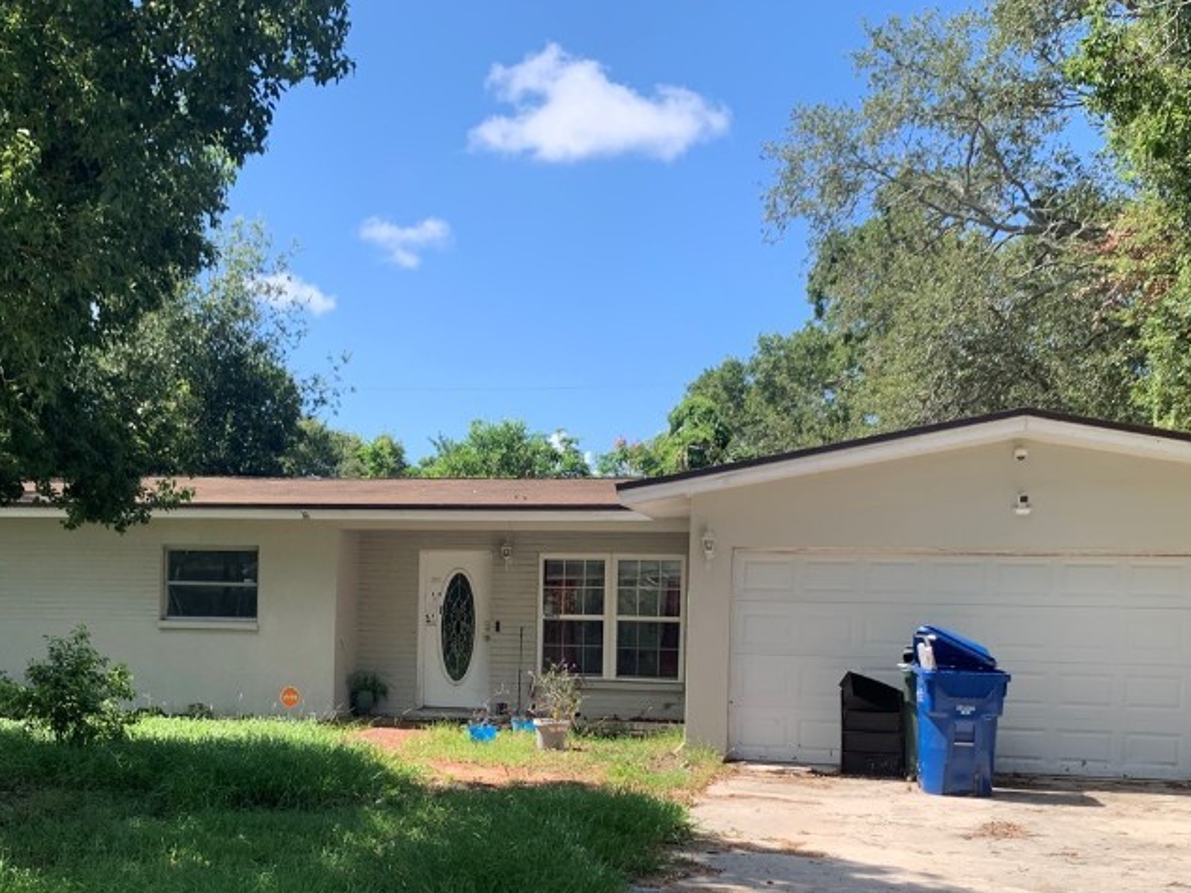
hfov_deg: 44.6
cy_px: 666
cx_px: 488
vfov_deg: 33.7
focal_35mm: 42
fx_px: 1445
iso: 25
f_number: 1.8
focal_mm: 4.25
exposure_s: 1/1124
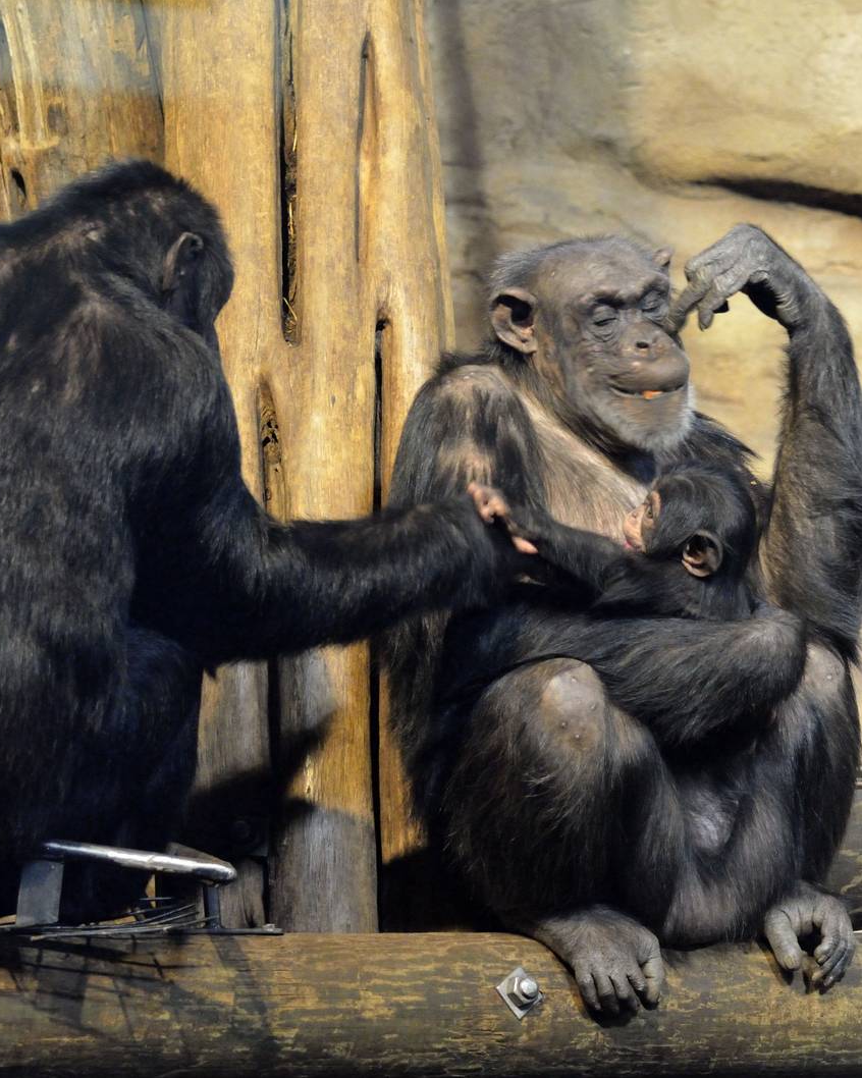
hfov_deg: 9.1
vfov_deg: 11.4
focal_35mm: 170
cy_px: 539
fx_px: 5423
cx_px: 571
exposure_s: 1/25
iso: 3200
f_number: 4.5
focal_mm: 80
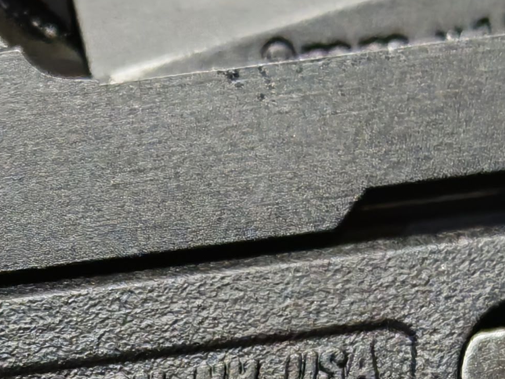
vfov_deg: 7.3
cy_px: 458
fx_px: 2947
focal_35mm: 202
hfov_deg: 9.7
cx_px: 28
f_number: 2
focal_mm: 6.83
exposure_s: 1/100
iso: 125
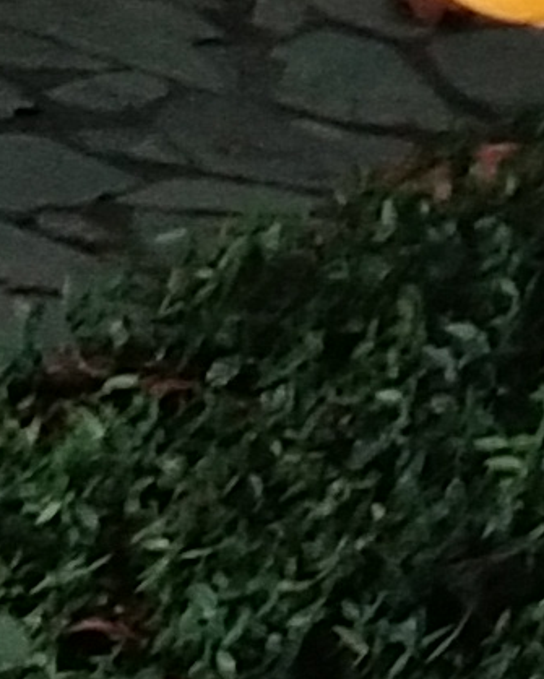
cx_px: 602
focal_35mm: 301
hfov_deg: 5.1
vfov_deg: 6.4
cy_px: 945
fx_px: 6051
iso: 640
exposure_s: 1/20
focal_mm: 3.69
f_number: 2.2
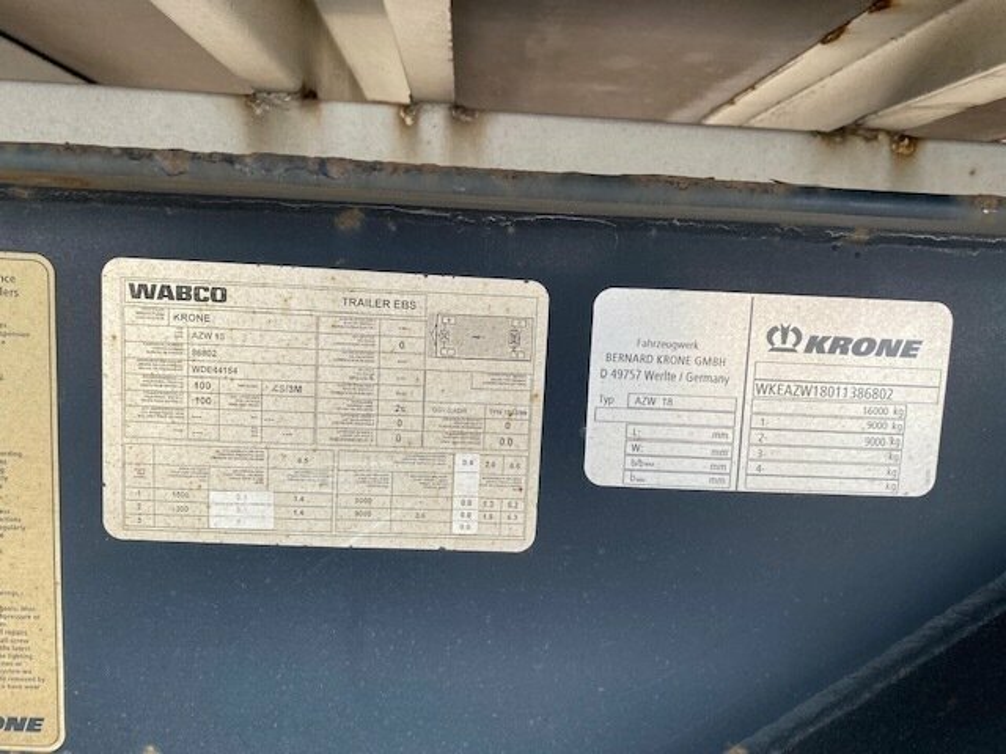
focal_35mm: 26
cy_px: 377
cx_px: 503
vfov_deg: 53.1
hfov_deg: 67.3
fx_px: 756
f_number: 1.8
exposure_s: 1/121
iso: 40
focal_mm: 4.25
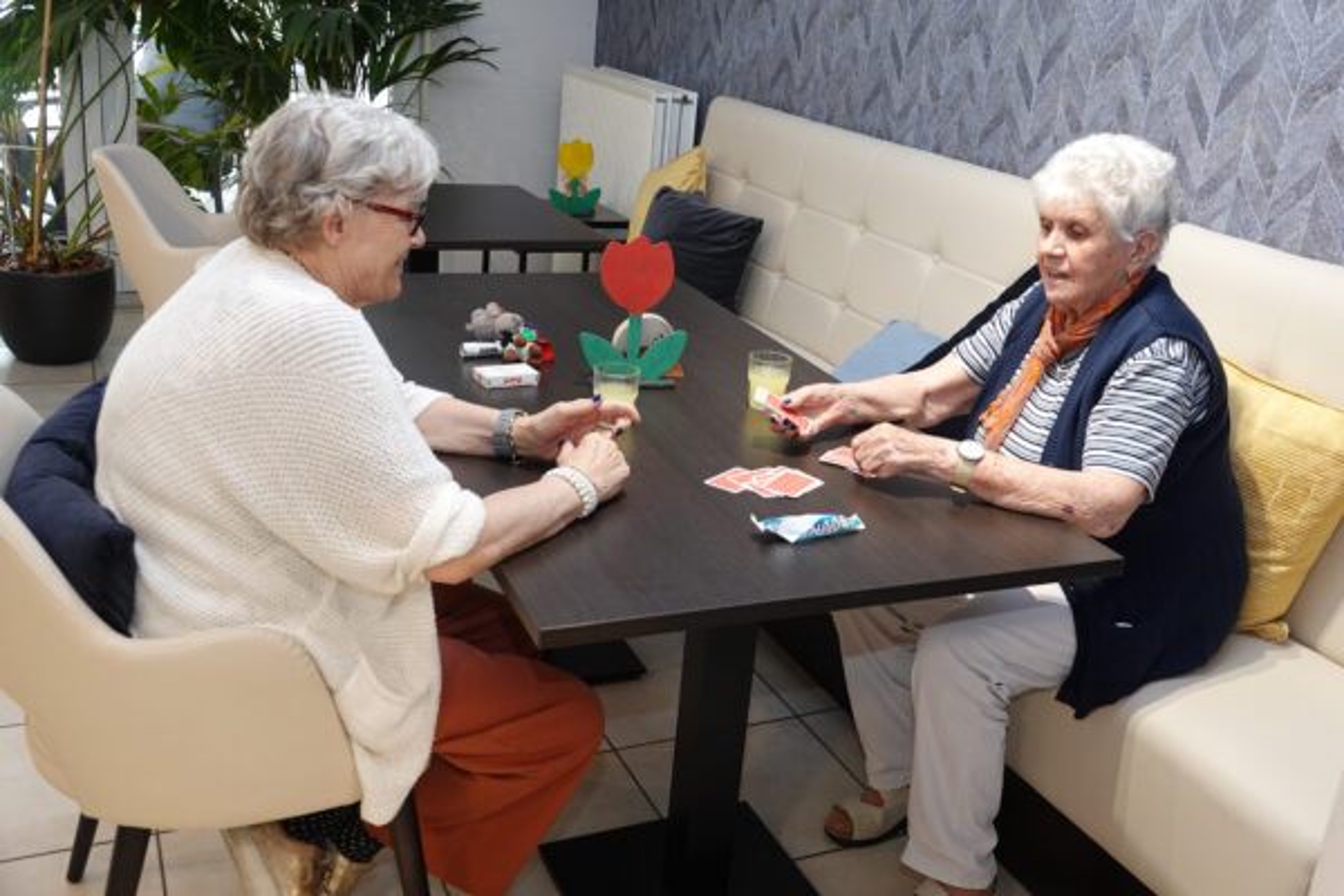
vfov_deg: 41.1
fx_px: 1195
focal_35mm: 32
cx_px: 672
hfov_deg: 58.7
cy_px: 448
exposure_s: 1/40
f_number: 2.8
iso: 400
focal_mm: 11.77
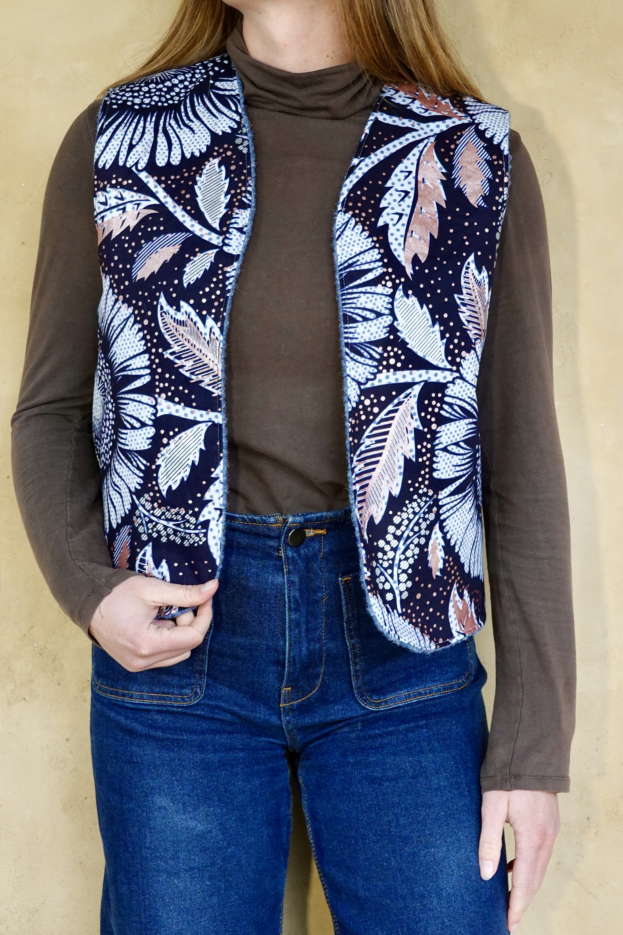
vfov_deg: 33.4
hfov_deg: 22.6
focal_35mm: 60
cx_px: 312
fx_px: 1558
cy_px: 468
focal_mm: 22
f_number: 4
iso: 640
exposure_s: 1/60
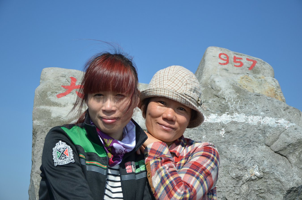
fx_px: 565
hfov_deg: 29.9
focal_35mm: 68
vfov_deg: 20.1
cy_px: 100
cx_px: 151
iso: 200
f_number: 4.8
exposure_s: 1/1600
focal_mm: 45
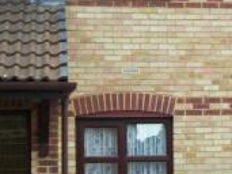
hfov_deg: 15.8
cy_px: 77
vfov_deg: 12.0
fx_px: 824
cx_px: 215
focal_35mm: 123
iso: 80
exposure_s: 1/109
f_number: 2.7
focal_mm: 6
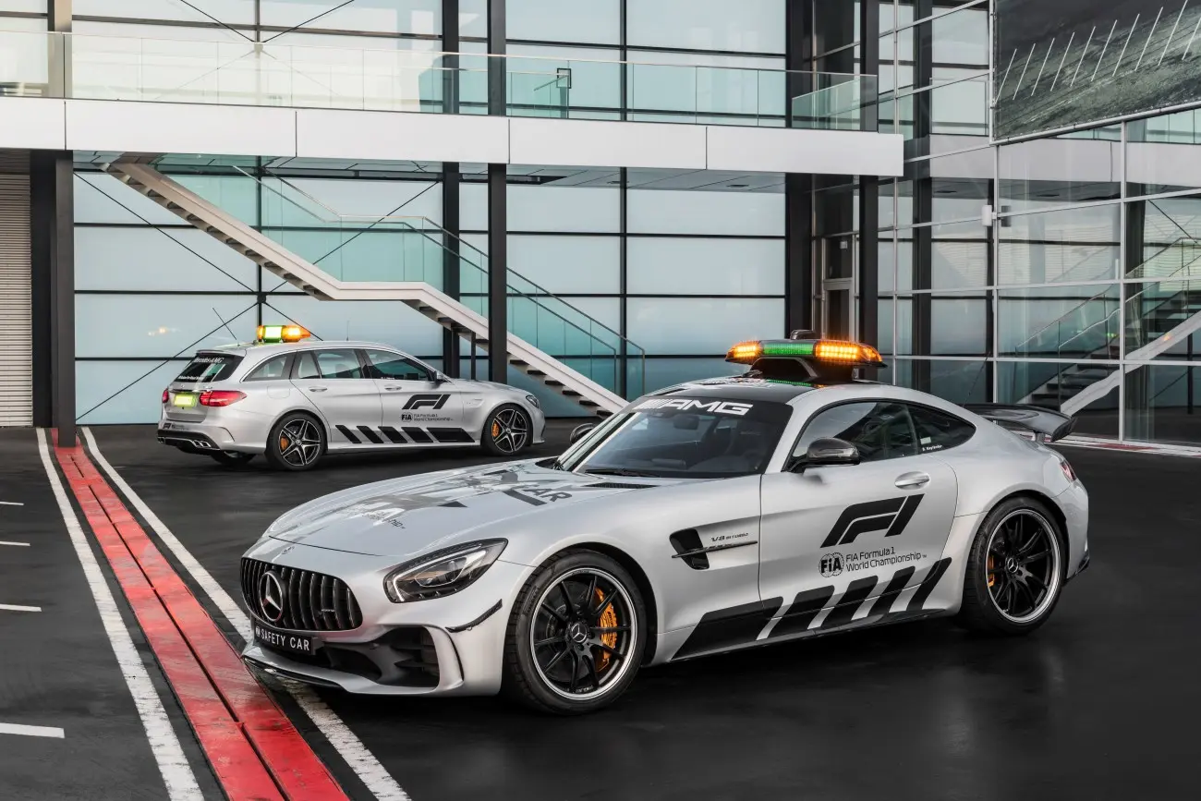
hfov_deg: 38.2
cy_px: 400
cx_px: 600
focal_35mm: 52
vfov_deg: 26.0
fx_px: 1735
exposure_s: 1/20
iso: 100
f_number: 16
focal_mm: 52
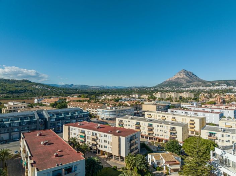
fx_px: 163
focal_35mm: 24
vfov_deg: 56.7
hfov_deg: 71.7
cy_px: 88
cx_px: 118
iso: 120
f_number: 2.8
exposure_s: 1/160
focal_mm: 12.29
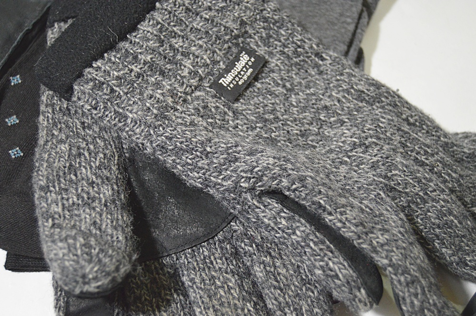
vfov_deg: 29.8
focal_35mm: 45
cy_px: 158
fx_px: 594
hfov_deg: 43.6
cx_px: 238
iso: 1800
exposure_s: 1/60
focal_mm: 30
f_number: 4.2
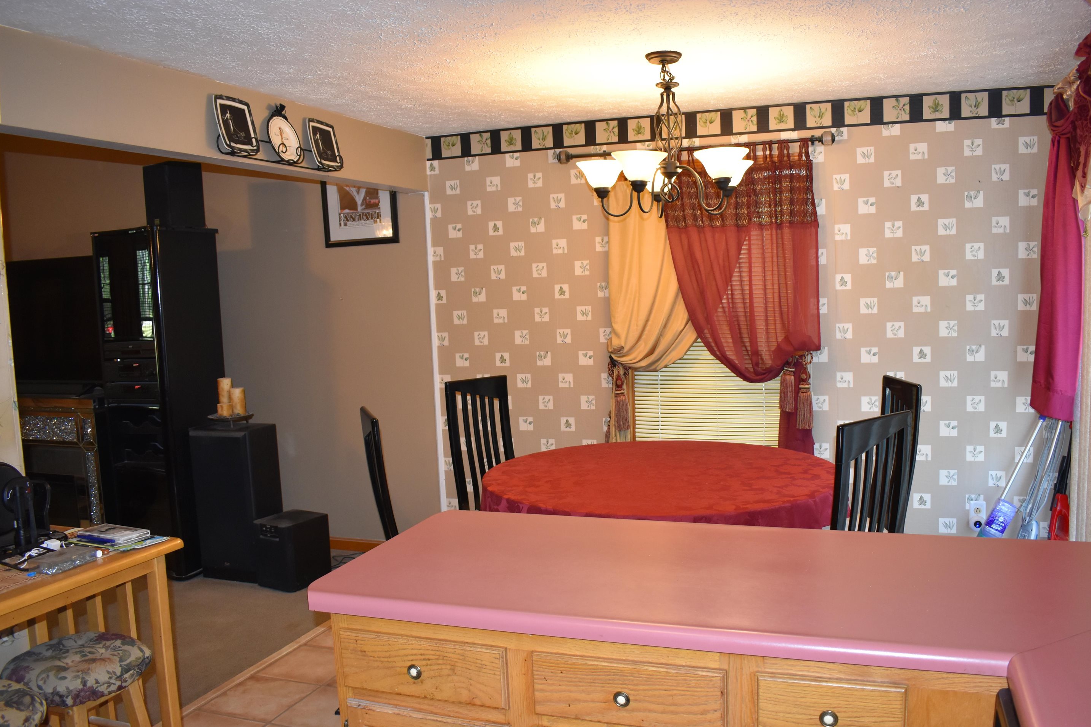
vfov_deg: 44.9
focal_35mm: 29
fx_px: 879
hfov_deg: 63.6
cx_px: 567
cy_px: 390
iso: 800
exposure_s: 1/80
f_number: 4.5
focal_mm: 18
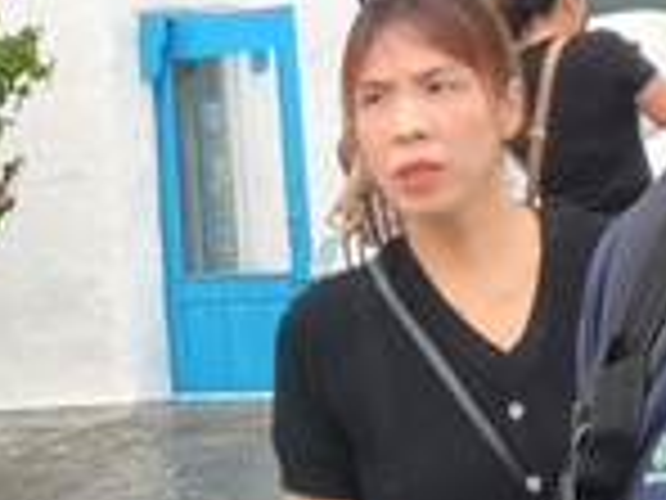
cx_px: 464
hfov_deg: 22.1
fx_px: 1693
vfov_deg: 15.8
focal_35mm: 88
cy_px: -169
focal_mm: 2.79
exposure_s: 1/365
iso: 50
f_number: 2
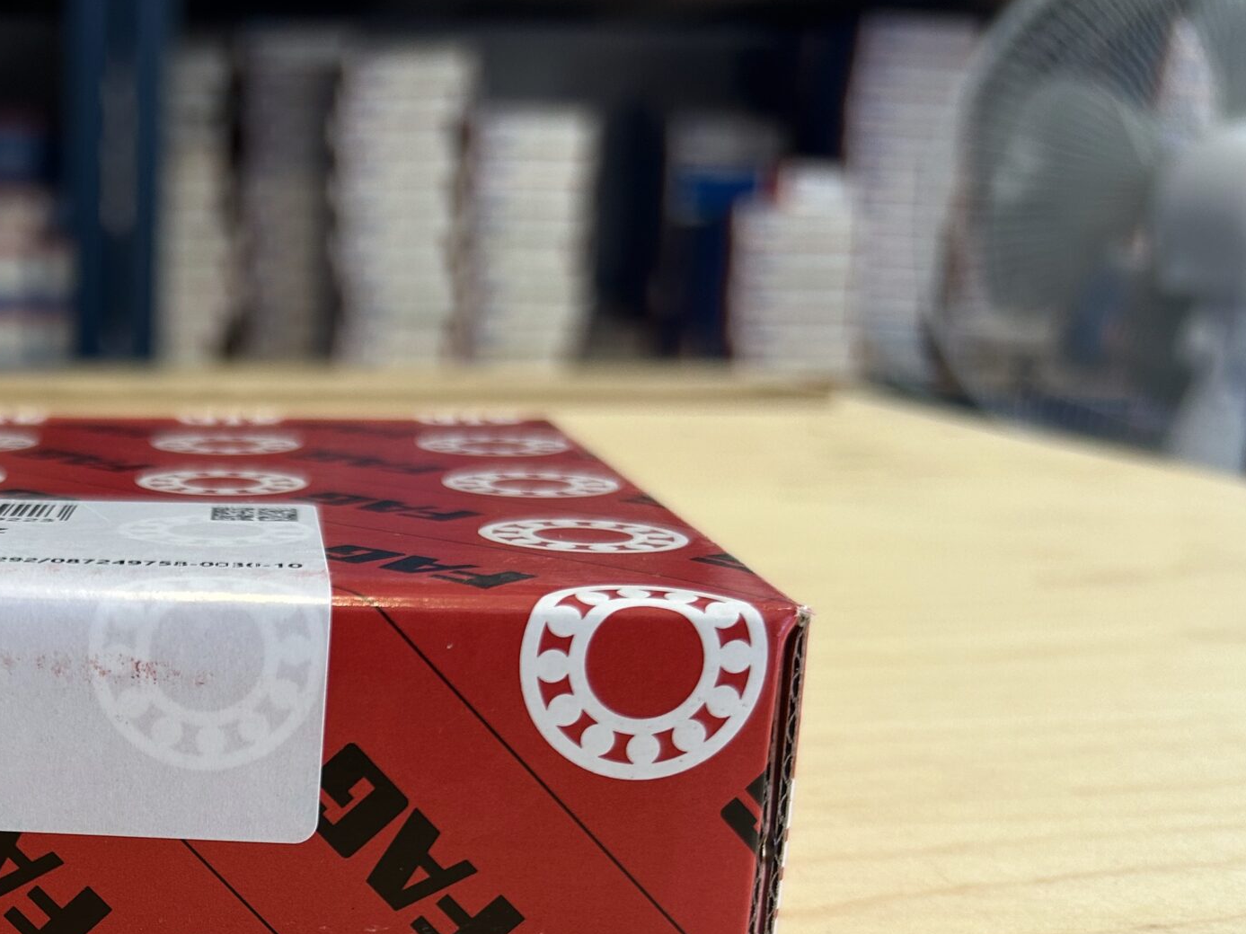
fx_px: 1728
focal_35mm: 48
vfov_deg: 28.9
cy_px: 857
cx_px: 102
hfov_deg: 36.9
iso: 80
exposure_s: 1/121
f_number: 1.5
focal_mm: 5.7
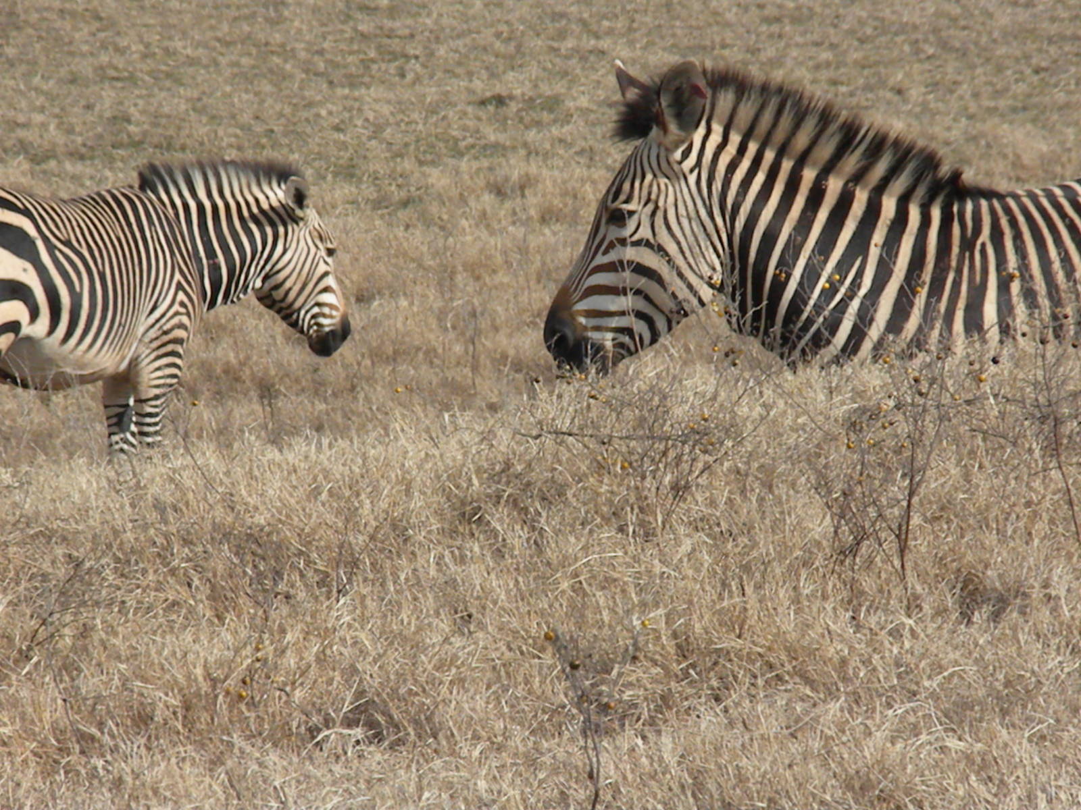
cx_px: 540
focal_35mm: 260
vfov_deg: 5.7
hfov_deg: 7.6
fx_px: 8119
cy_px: 405
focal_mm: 46.2
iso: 640
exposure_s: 1/425
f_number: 14
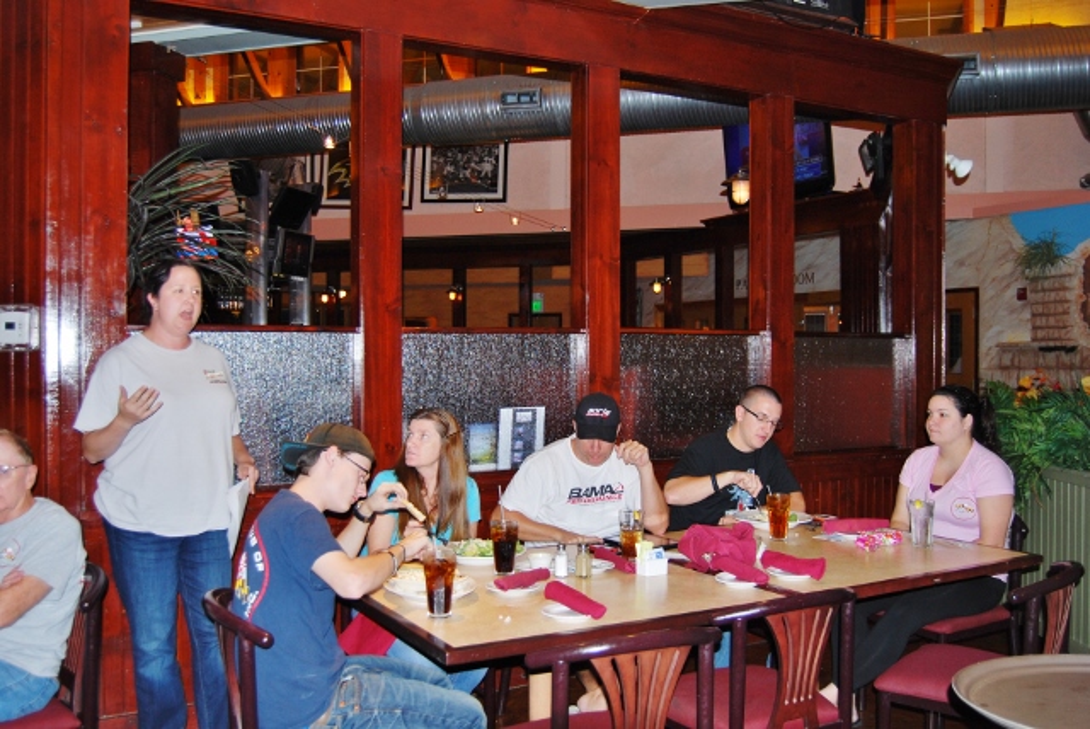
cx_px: 545
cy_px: 364
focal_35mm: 33
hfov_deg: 57.2
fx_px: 1000
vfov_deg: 40.0
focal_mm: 22
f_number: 3.8
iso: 200
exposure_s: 1/60
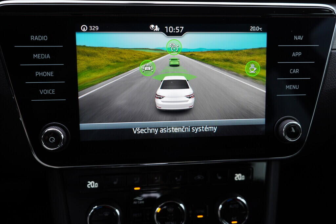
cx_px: 168
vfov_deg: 36.9
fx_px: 336
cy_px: 112
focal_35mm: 36
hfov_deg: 53.1
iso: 125
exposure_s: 1/50
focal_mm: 24
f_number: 3.2
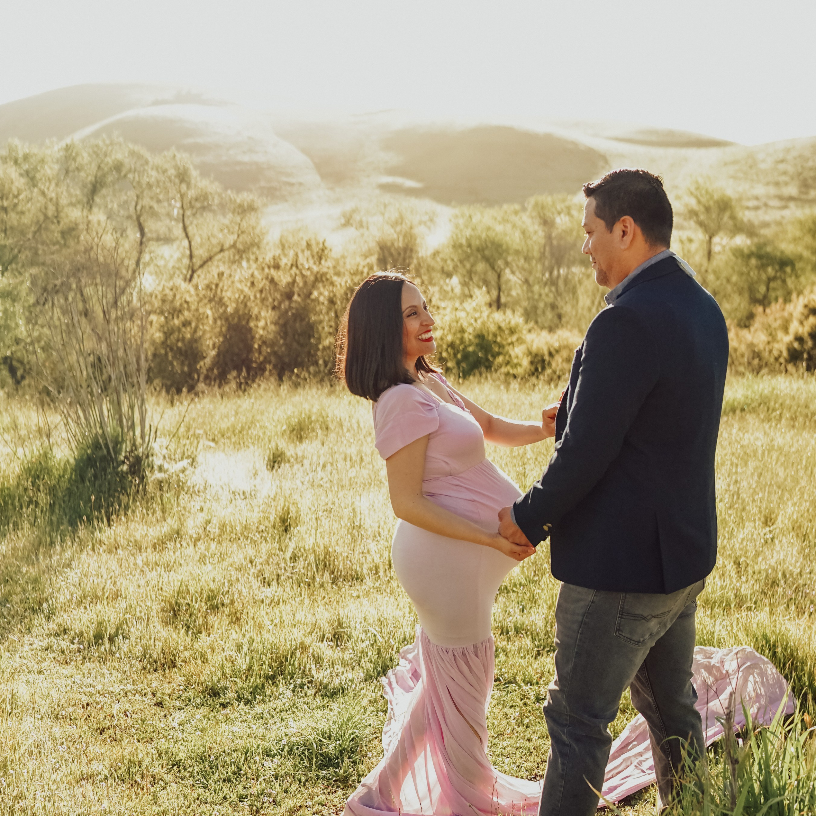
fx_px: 1200
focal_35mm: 45
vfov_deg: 37.5
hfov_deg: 37.6
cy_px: 430
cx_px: 407
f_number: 2.2
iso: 1600
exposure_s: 1/8000
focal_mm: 35
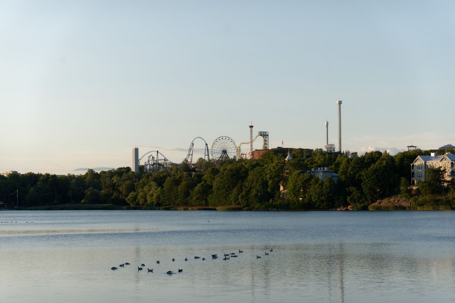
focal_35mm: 95
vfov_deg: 14.4
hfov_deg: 21.5
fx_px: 1201
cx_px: 228
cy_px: 152
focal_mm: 34.6
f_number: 4
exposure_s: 1/400
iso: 125
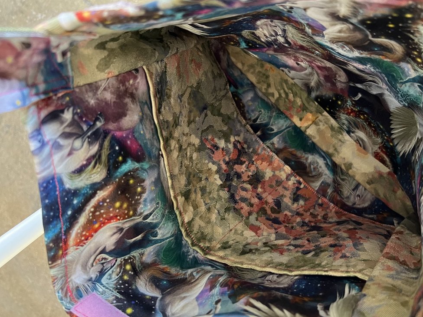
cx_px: 246
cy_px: 173
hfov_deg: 56.5
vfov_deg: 44.1
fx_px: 391
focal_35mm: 32
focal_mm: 5.7
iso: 400
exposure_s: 1/60
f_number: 1.5
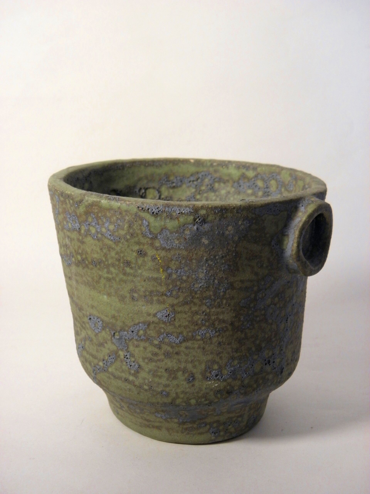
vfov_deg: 40.4
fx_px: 670
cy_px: 247
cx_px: 185
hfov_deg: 30.9
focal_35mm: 47
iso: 200
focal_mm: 8.6
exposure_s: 1/30
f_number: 3.9
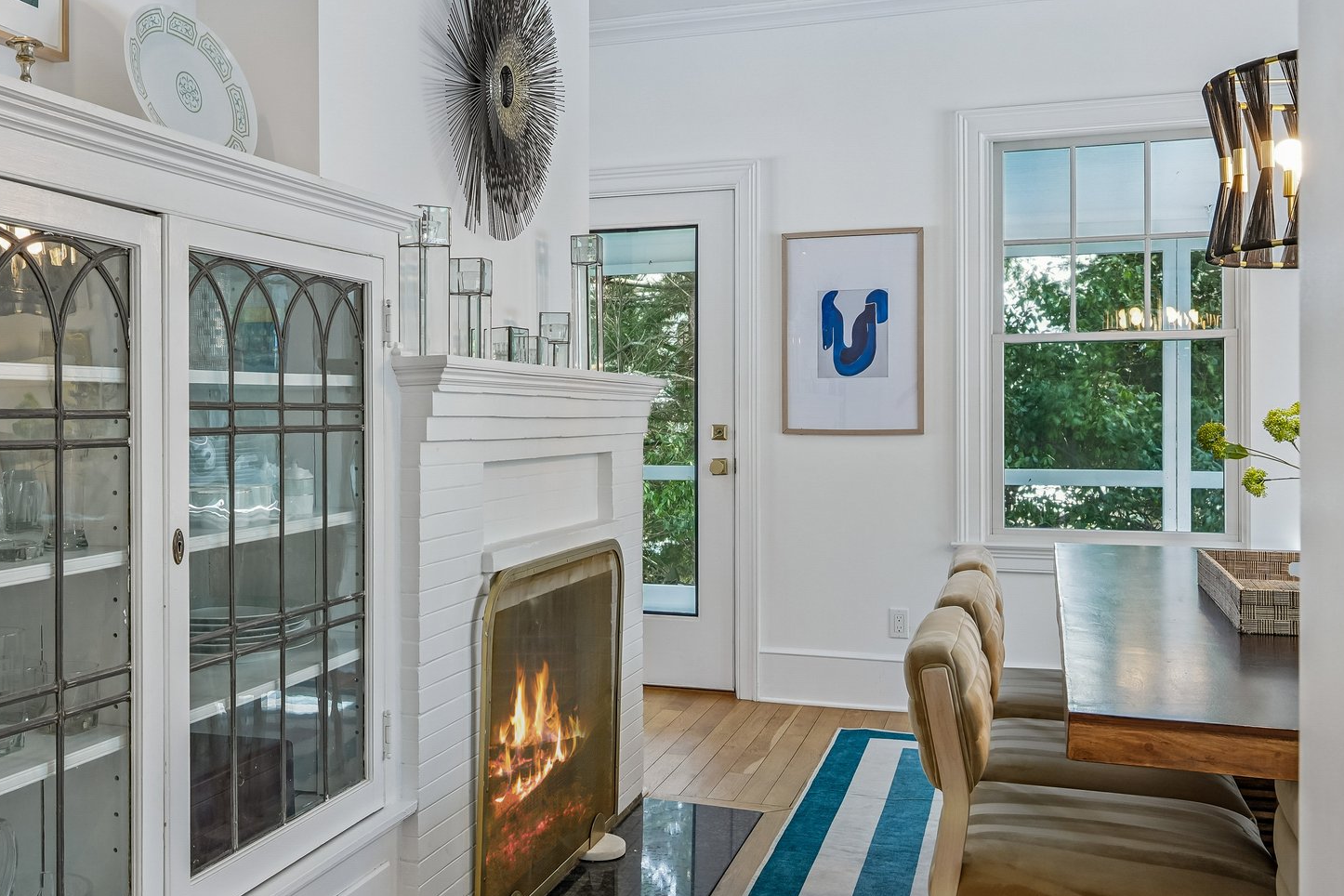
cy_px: 424
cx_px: 507
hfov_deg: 55.2
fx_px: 1269
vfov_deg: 38.9
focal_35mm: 34
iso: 400
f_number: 8
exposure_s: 1/15
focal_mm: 16
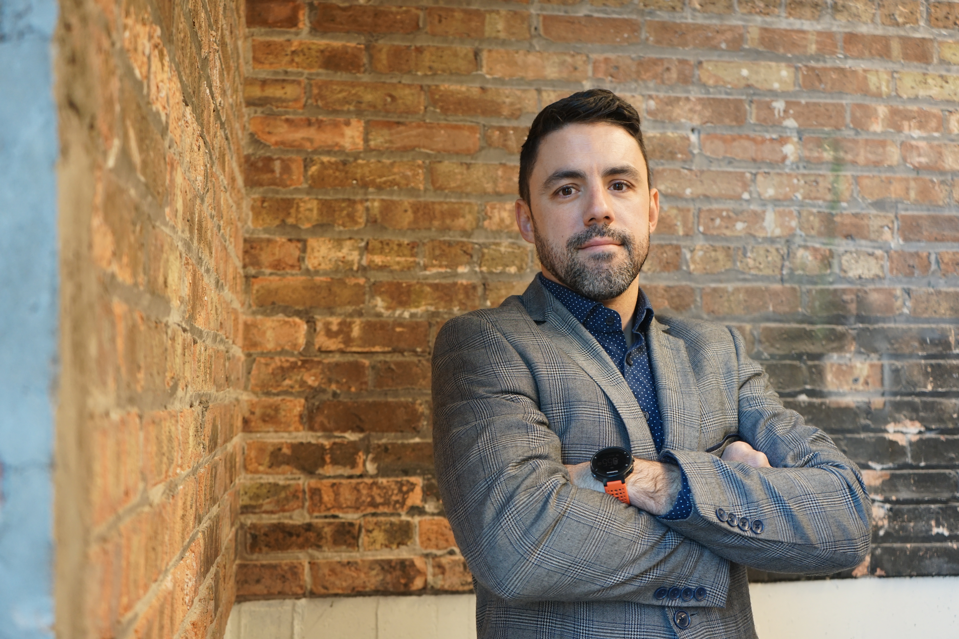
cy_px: 320
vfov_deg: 36.9
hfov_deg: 53.1
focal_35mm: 36
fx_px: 959
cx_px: 480
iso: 500
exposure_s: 1/60
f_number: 4
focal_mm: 36
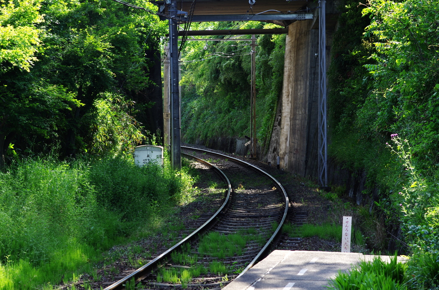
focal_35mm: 105
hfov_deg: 19.5
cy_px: 145
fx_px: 1278
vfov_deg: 13.0
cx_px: 220
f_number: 5.6
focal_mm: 70
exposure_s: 1/125
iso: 200
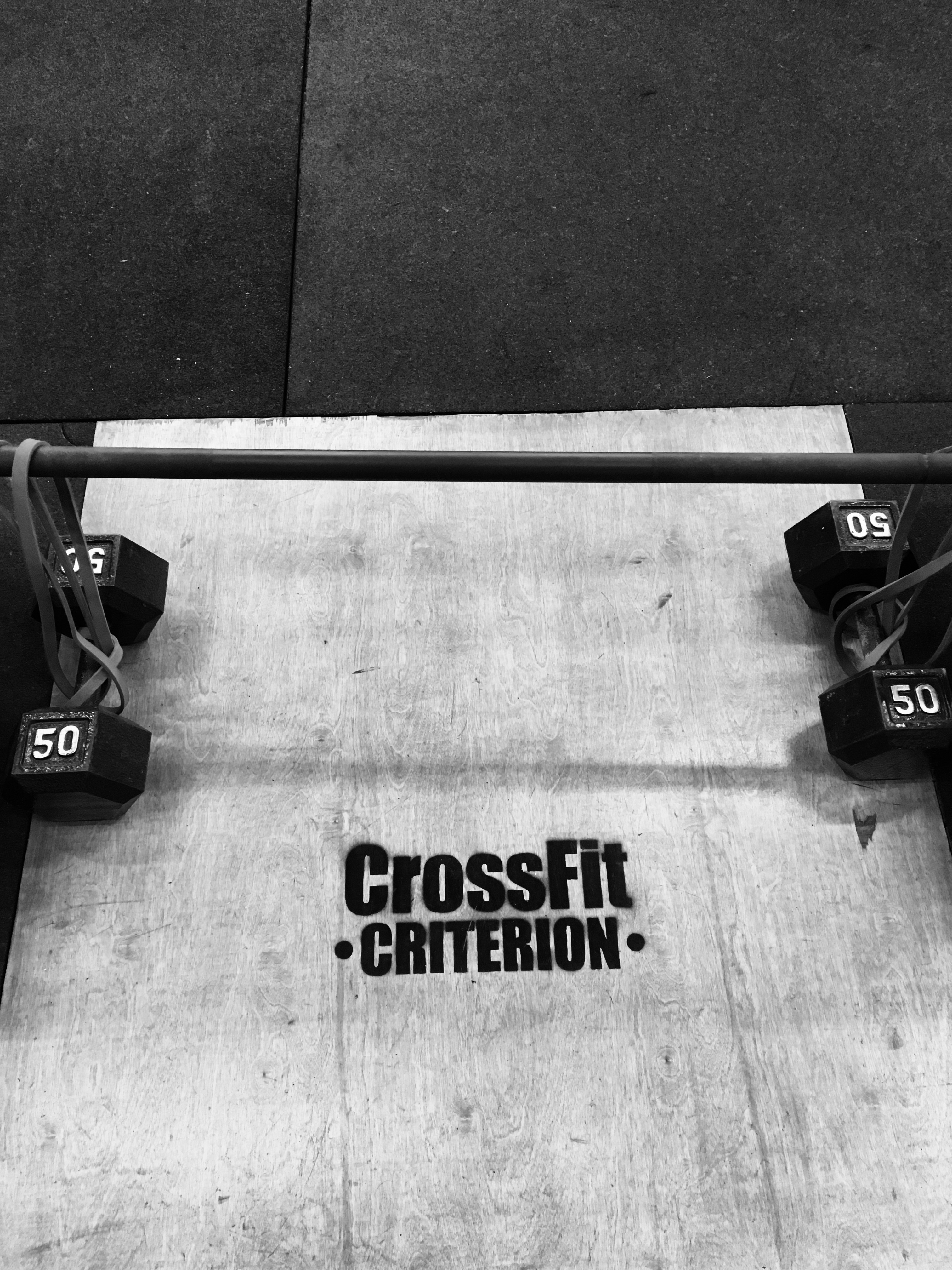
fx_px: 1063
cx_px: 476
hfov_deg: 48.2
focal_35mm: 29
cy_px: 635
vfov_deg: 61.7
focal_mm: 4.15
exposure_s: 1/30
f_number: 2.2
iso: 160
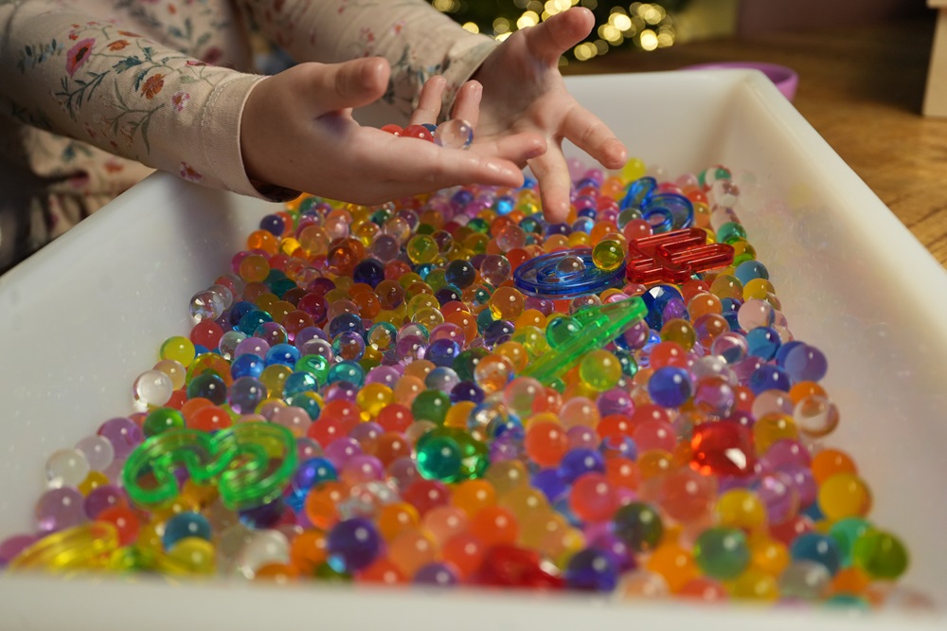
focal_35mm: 34
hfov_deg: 56.5
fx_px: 881
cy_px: 316
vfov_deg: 39.4
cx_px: 474
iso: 1250
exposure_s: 1/60
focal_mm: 33.5
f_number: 4
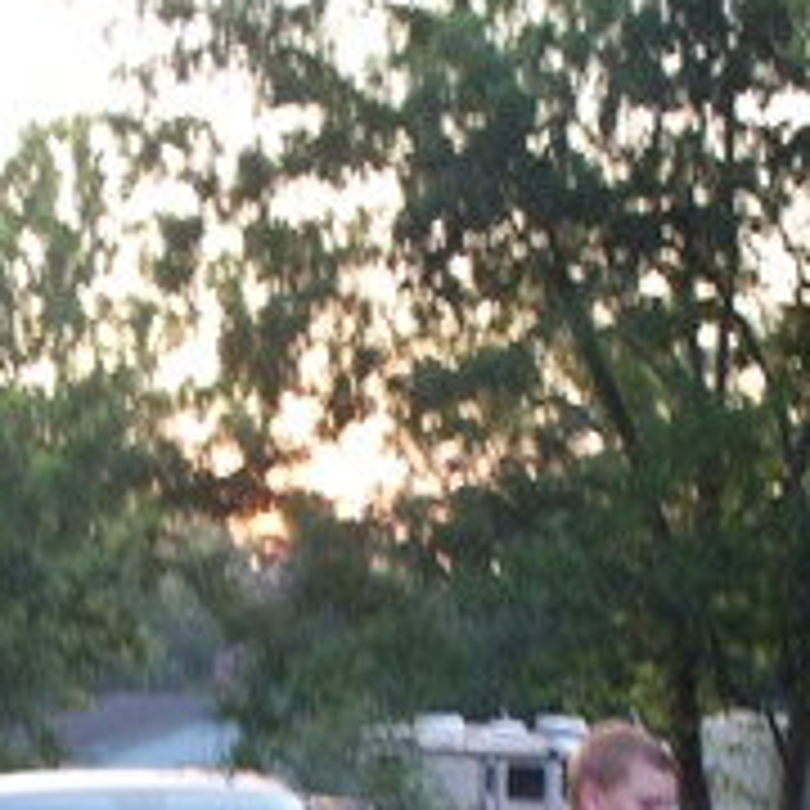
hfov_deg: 15.4
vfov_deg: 15.0
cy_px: 927
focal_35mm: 113
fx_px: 2992
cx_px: 252
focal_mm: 7.54
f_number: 2.8
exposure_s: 1/60
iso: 125
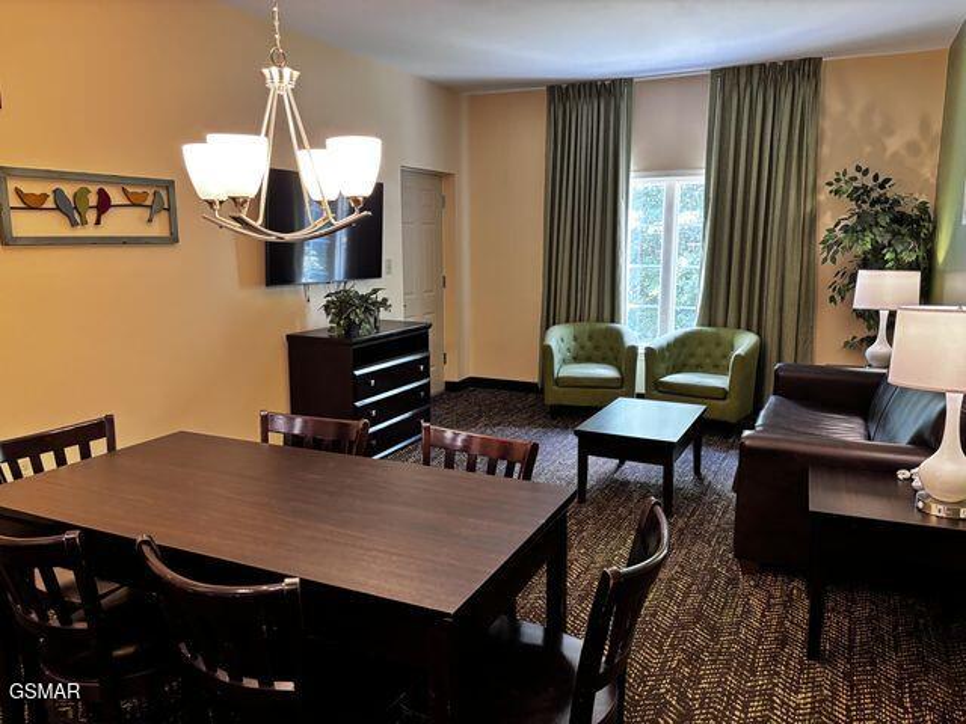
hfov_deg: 67.3
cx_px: 483
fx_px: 726
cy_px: 362
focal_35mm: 26
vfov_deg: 53.1
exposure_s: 1/60
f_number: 1.6
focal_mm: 5.96
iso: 320
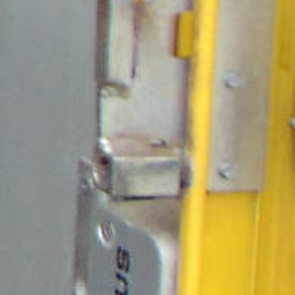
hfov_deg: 7.2
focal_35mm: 182
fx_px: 1755
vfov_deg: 9.1
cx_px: -876
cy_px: -277
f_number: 3
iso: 80
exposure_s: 1/60
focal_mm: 4.5
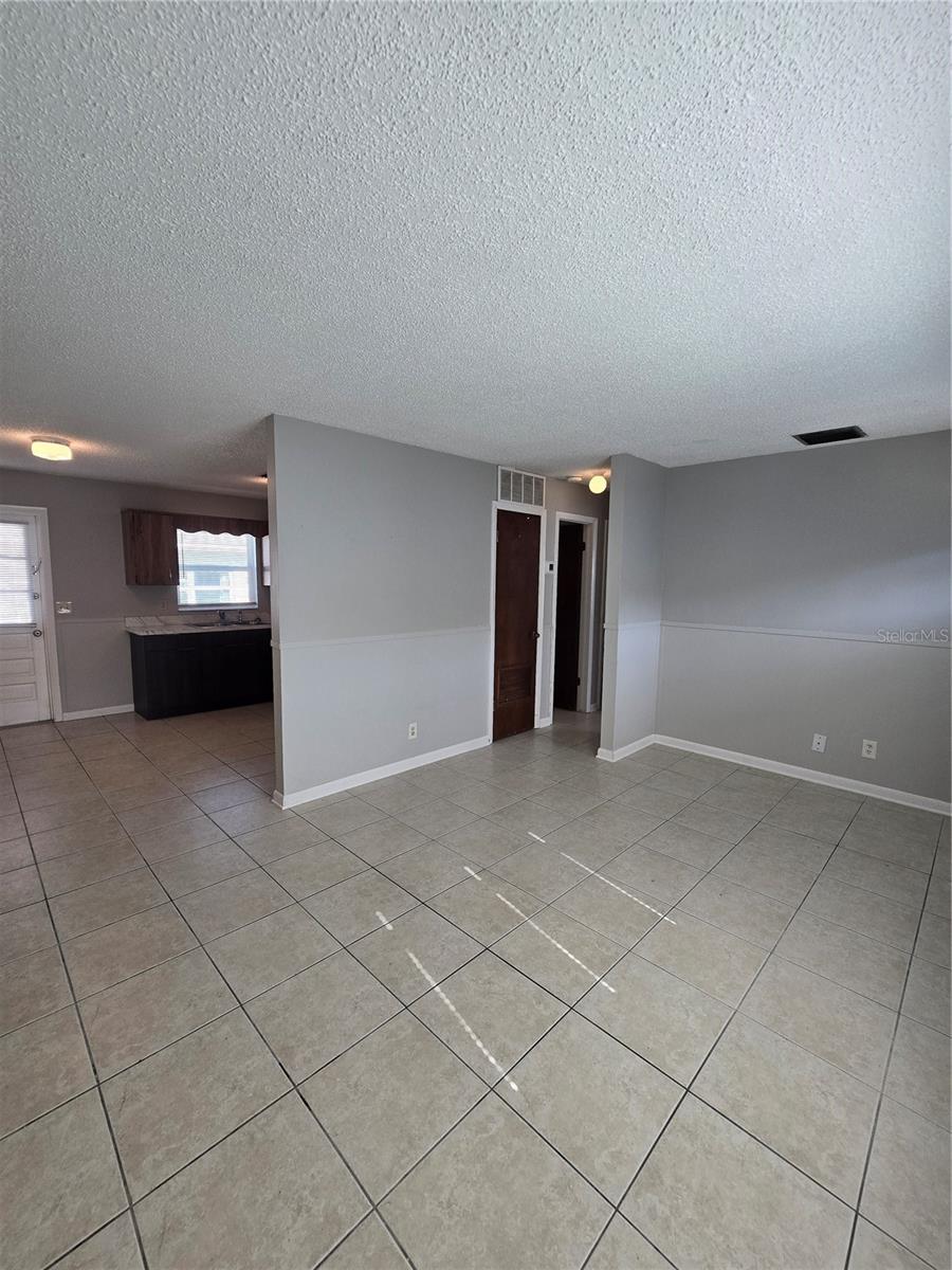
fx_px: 477
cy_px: 635
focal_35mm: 13
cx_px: 476
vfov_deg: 106.2
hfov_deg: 89.9
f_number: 2.2
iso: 100
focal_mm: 2.2
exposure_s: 1/120
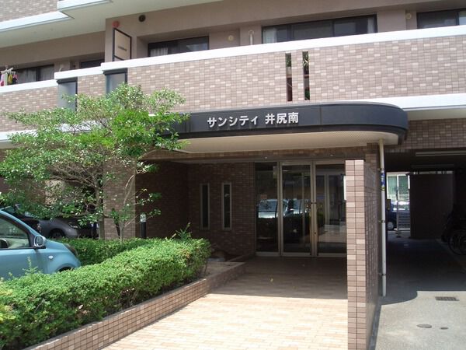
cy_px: 175
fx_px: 485
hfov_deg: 51.4
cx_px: 233
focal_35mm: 36
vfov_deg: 39.7
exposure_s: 1/200
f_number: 4
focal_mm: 4.8
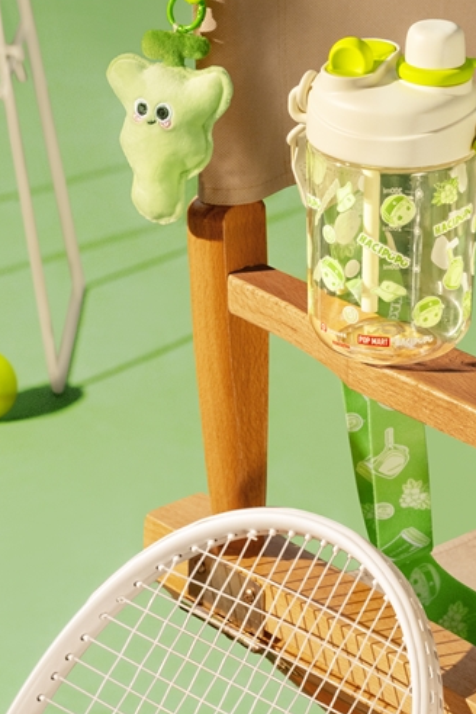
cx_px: 327
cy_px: 174
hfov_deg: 8.6
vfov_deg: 12.8
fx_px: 3173
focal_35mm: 160
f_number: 11
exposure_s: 1/60
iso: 2000
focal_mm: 105
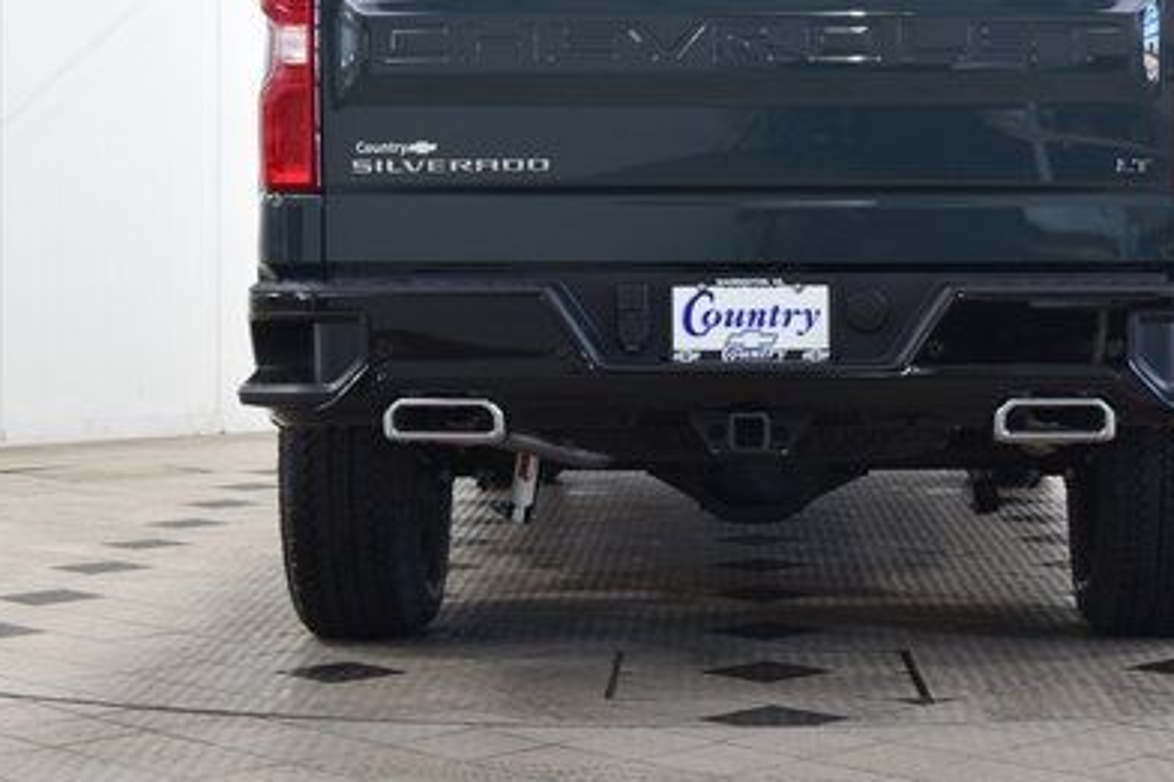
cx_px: 752
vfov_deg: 15.9
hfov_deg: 23.6
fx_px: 2797
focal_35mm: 86
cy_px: 226
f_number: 6.3
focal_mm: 35
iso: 720
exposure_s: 1/15
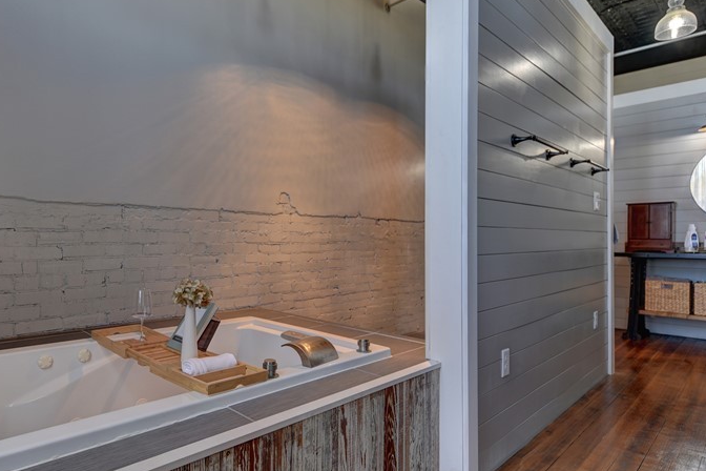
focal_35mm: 21
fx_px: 412
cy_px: 249
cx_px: 221
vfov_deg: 59.5
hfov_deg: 77.9
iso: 160
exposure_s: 1/30
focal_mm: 13
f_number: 4
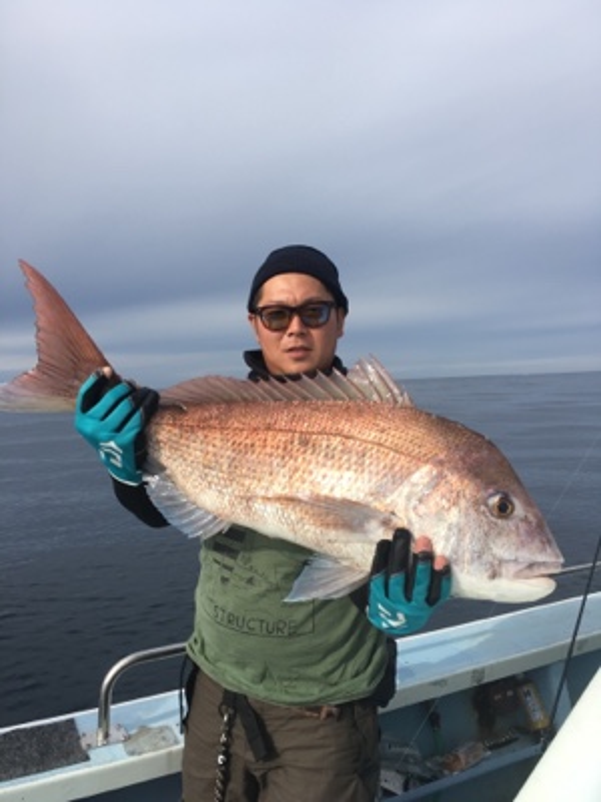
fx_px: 671
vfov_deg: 61.7
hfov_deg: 48.2
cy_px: 401
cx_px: 300
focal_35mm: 29
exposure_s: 1/1399
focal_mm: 4.15
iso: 25
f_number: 2.2
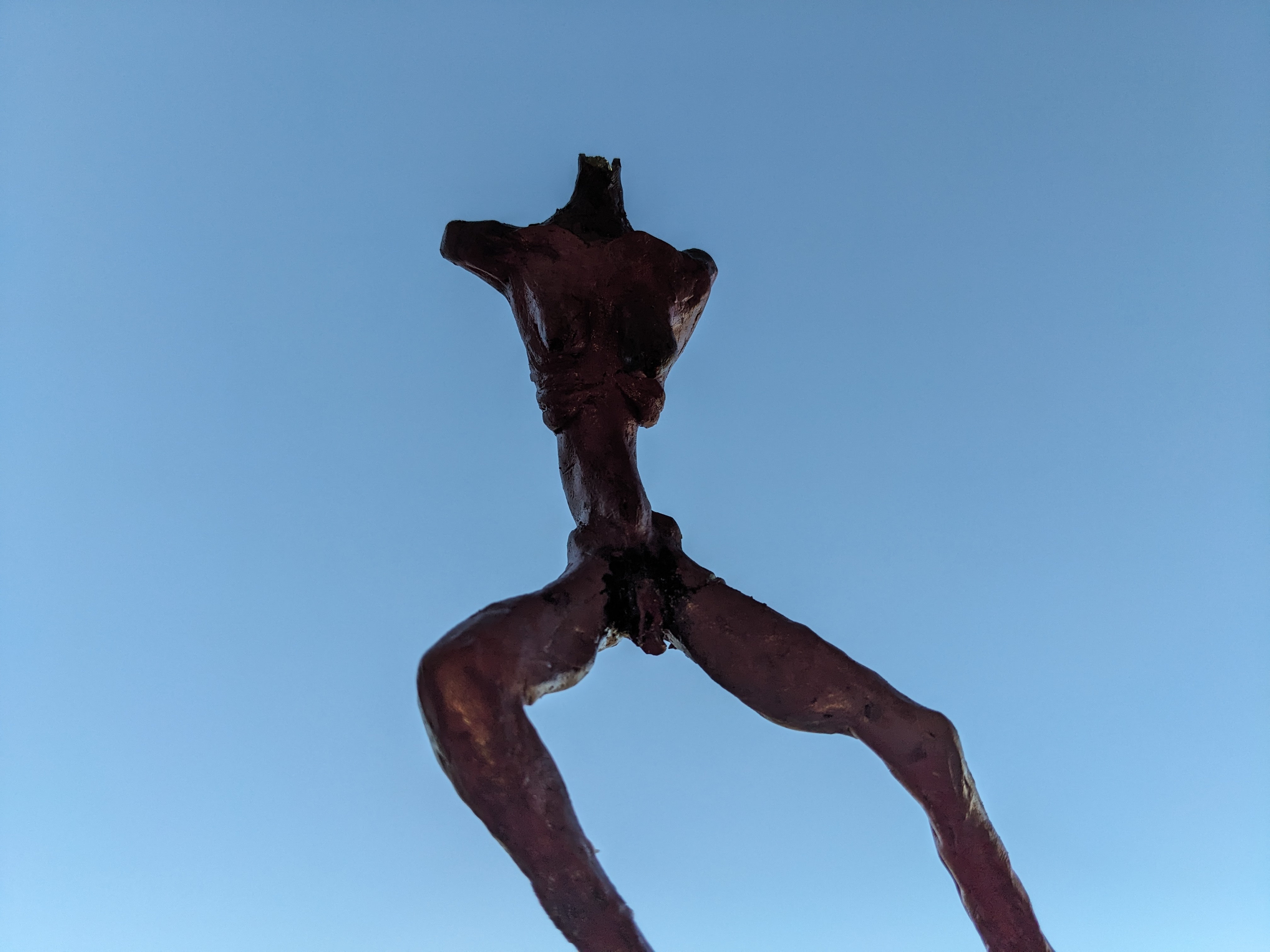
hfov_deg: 65.3
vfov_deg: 51.4
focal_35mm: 27
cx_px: 635
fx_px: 991
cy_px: 476
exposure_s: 1/1462
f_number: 1.73
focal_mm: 4.38
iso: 55
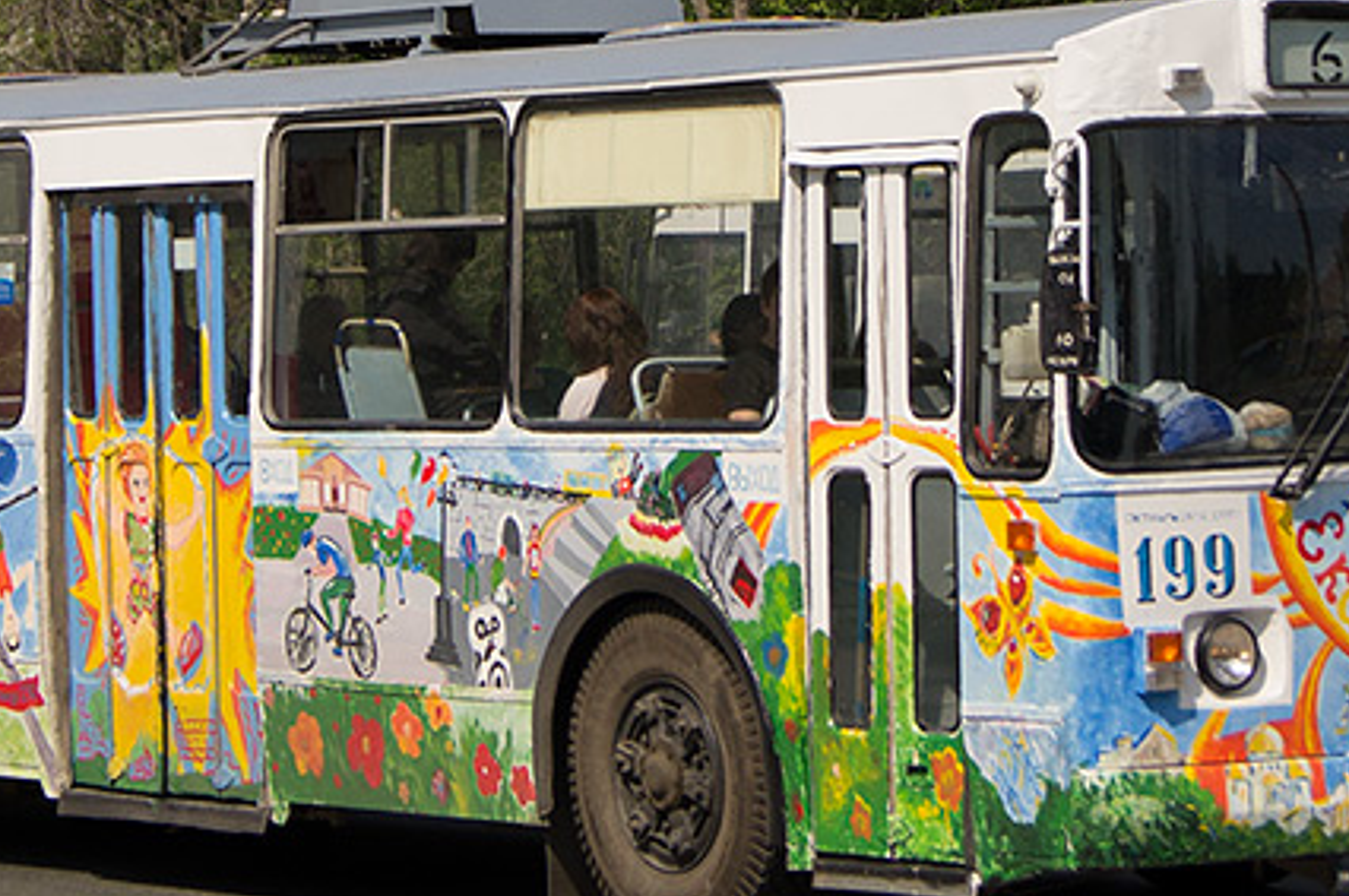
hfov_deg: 12.2
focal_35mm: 169
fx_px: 6325
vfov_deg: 8.1
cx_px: 709
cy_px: -70
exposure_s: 1/1600
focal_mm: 40
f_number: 5.6
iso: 200
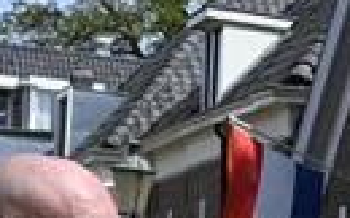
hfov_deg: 7.0
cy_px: 610
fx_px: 2745
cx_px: 786
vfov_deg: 4.4
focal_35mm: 288
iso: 100
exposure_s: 1/400
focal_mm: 25
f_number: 7.1
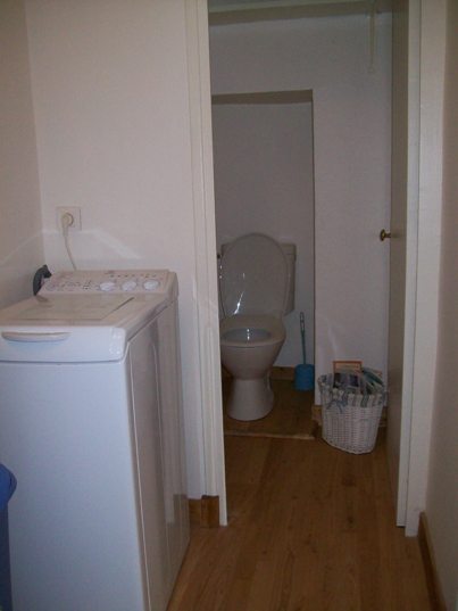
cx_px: 229
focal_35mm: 36
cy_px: 306
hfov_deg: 39.7
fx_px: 635
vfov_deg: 51.3
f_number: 2.7
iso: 200
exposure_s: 1/64
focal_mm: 6
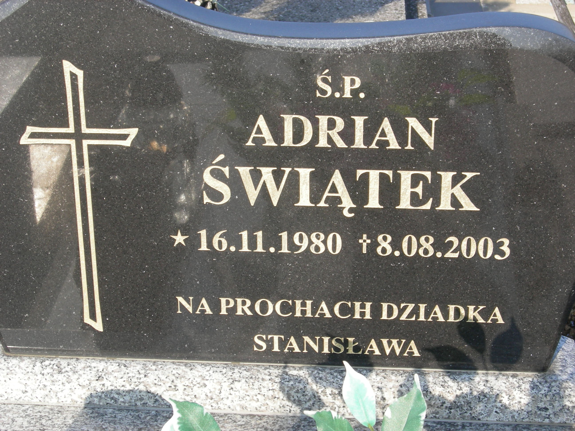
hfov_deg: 23.0
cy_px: 216
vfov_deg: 17.4
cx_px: 288
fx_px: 1412
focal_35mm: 85
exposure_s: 1/124
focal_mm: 17.7
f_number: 5.8
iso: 64
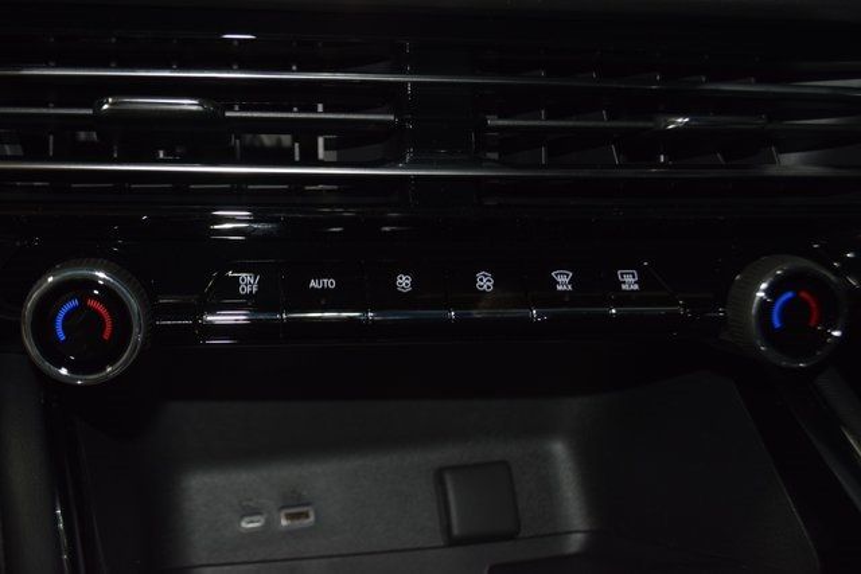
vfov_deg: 28.1
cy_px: 287
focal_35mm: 48
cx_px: 430
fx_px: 1148
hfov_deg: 41.1
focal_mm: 32
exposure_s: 1/30
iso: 640
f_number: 4.8
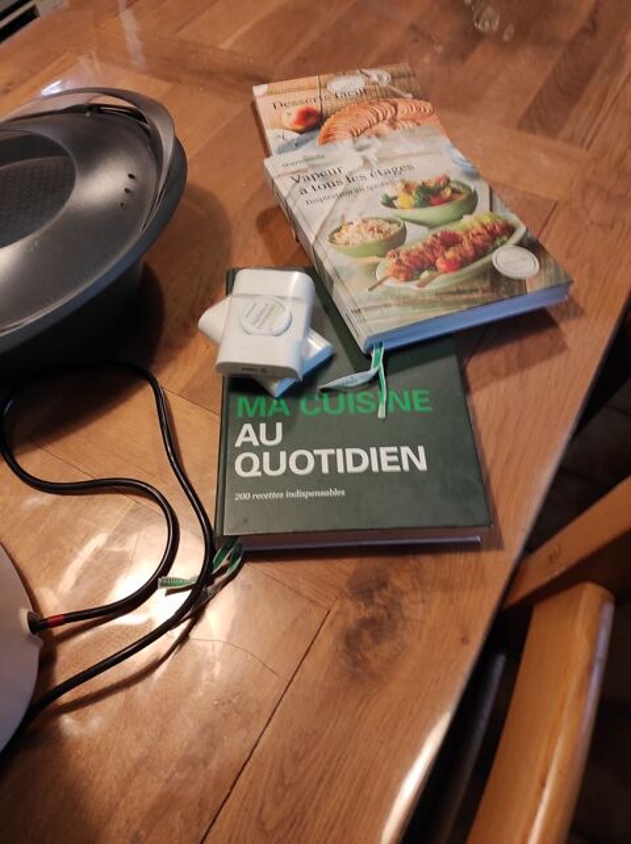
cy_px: 422
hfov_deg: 54.8
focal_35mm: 25
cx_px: 316
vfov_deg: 69.5
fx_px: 609
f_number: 1.89
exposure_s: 1/33
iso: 272
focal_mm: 5.43
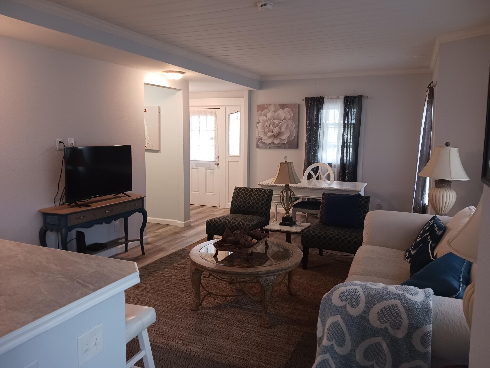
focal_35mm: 27
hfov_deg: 65.3
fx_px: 382
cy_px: 184
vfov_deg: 51.4
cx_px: 245
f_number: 1.8
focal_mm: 4
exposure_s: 1/30
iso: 250
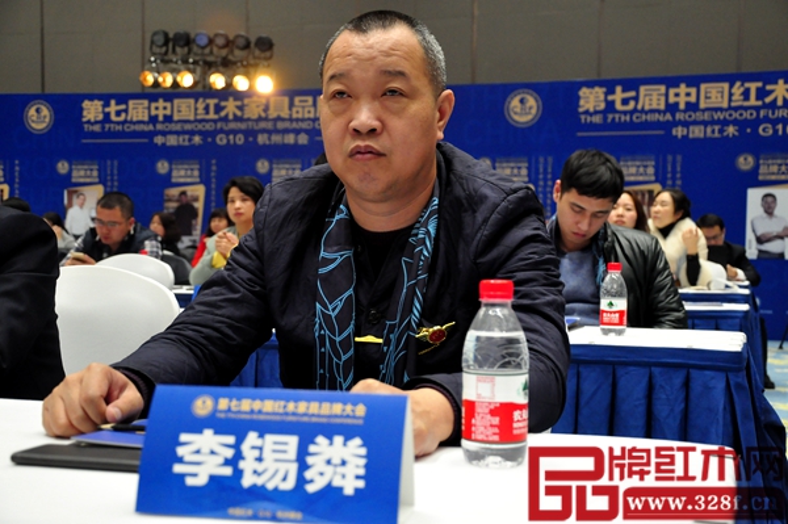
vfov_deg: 26.4
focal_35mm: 51
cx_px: 394
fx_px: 1115
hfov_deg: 38.9
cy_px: 262
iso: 1600
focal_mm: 34
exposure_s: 1/160
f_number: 4.2
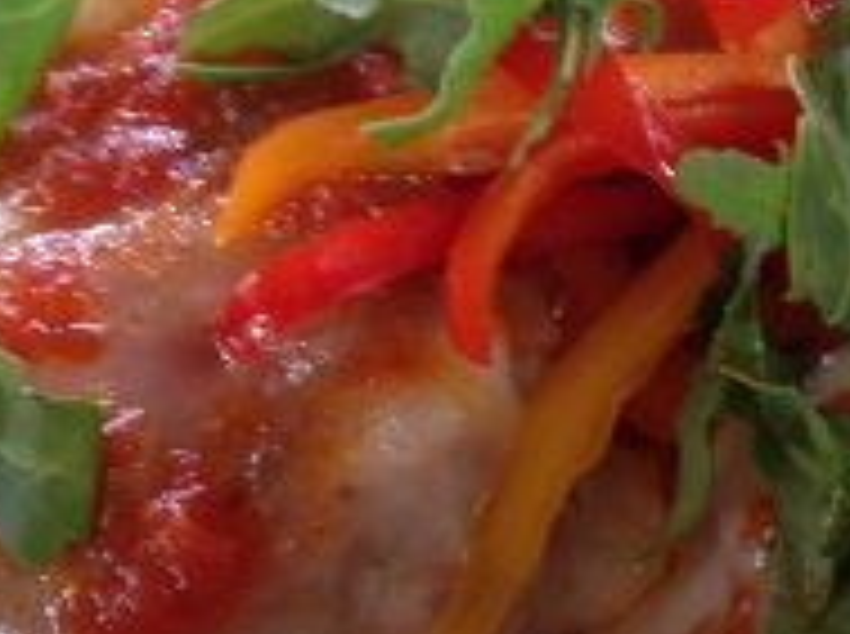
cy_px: 396
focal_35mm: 84
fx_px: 2059
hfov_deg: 22.9
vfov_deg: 17.5
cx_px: 720
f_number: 2.4
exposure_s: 1/20
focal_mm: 4.12
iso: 100
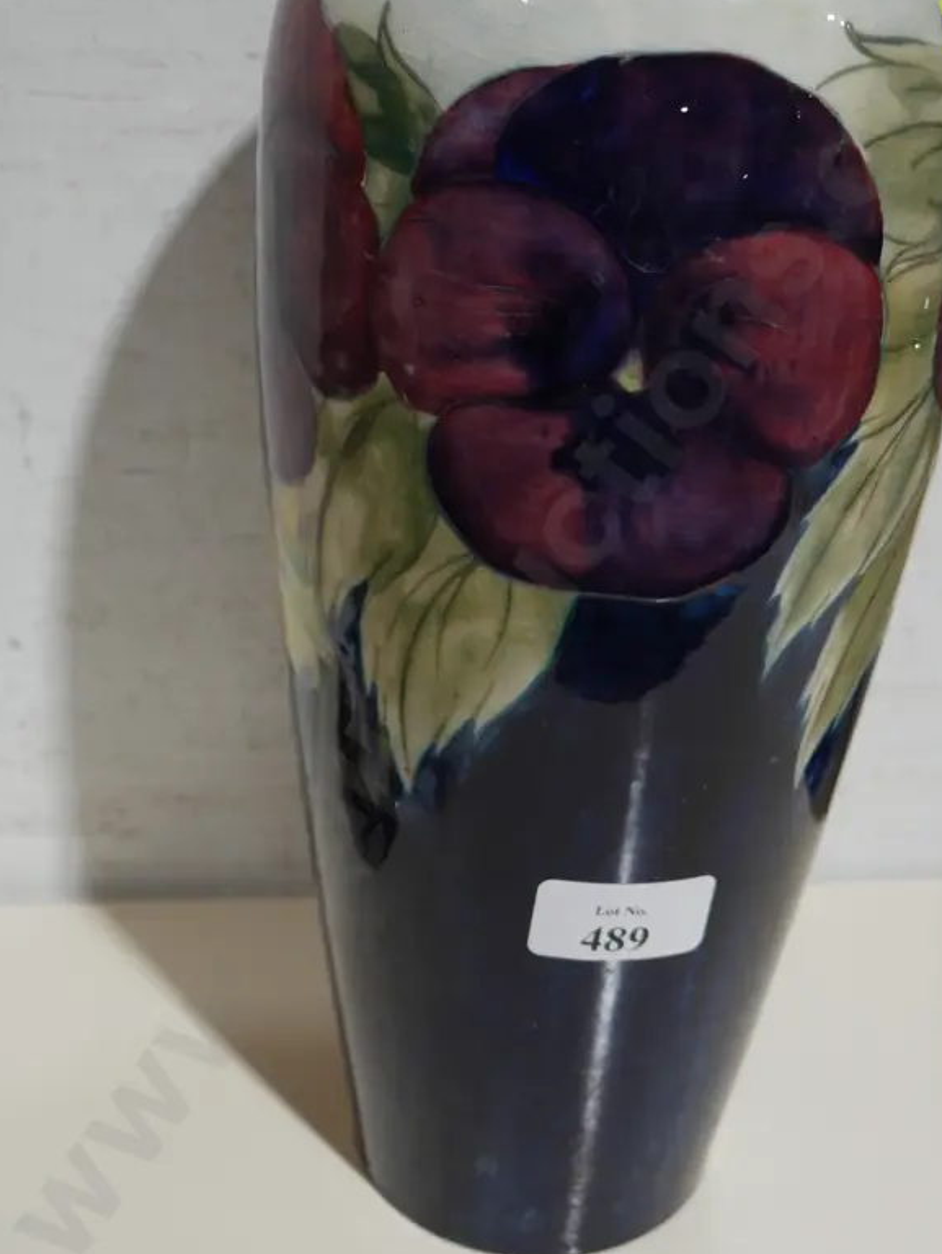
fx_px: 2030
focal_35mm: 56
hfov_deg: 26.1
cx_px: 540
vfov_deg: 34.3
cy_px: 583
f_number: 4.6
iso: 500
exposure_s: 1/60
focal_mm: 21
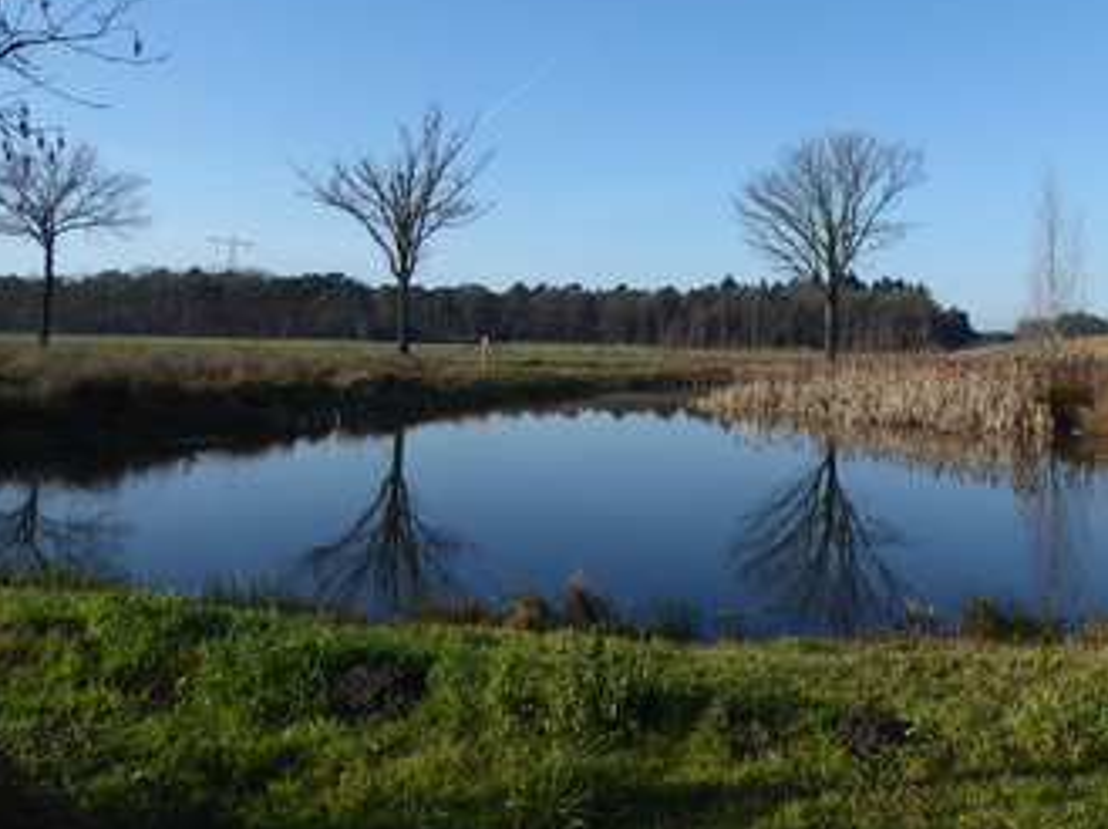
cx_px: 657
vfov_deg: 40.0
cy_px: 261
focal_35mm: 35
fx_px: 1119
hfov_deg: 52.4
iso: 80
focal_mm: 4.3
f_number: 3.3
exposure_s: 1/640
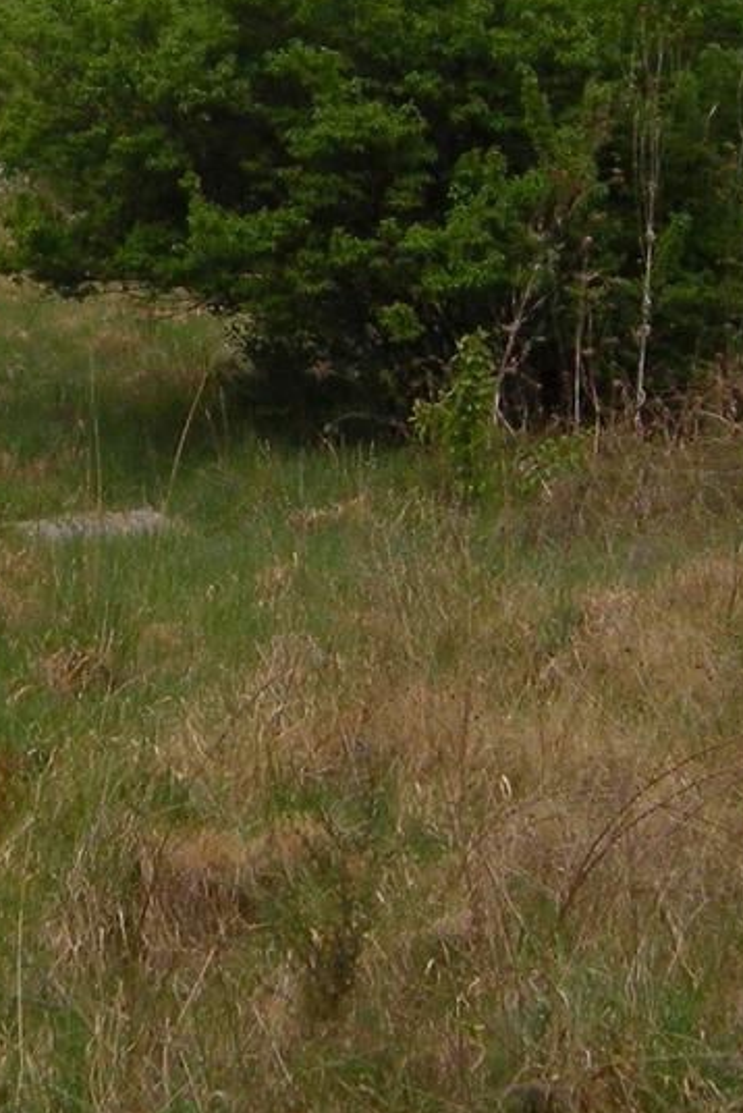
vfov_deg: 14.6
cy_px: 137
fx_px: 4297
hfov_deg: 9.9
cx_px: 139
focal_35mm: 139
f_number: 3.8
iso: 89
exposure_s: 1/945
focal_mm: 5.9
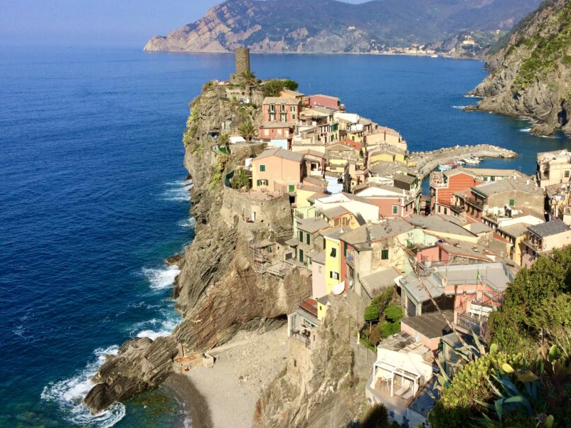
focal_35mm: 37
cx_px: 363
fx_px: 610
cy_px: 176
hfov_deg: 49.6
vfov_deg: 38.5
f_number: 2.2
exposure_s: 1/2564
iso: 32
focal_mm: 4.15
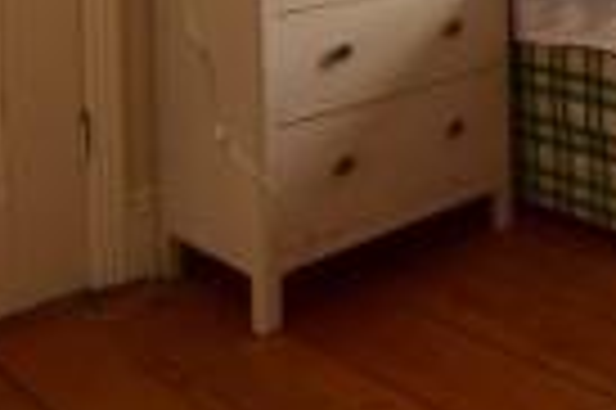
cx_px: 818
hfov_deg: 29.8
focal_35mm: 52
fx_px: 889
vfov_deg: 21.9
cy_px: -191
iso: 800
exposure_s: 1/500
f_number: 3.5
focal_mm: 10
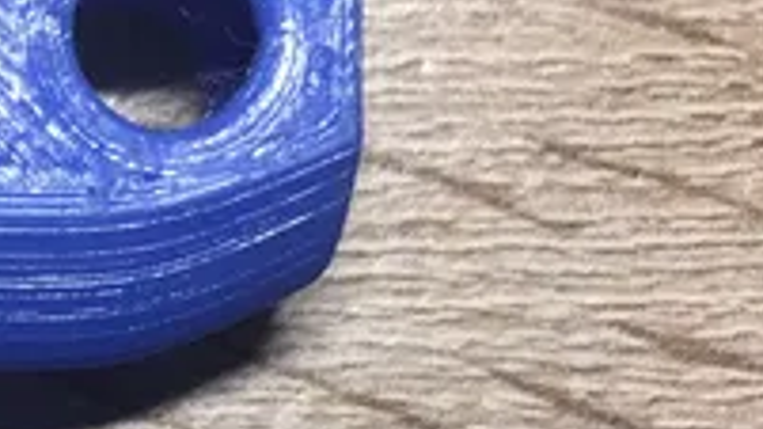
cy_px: 393
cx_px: -218
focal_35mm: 131
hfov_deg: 15.6
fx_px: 2650
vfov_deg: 9.2
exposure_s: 1/33
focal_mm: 4.15
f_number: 2.2
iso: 40
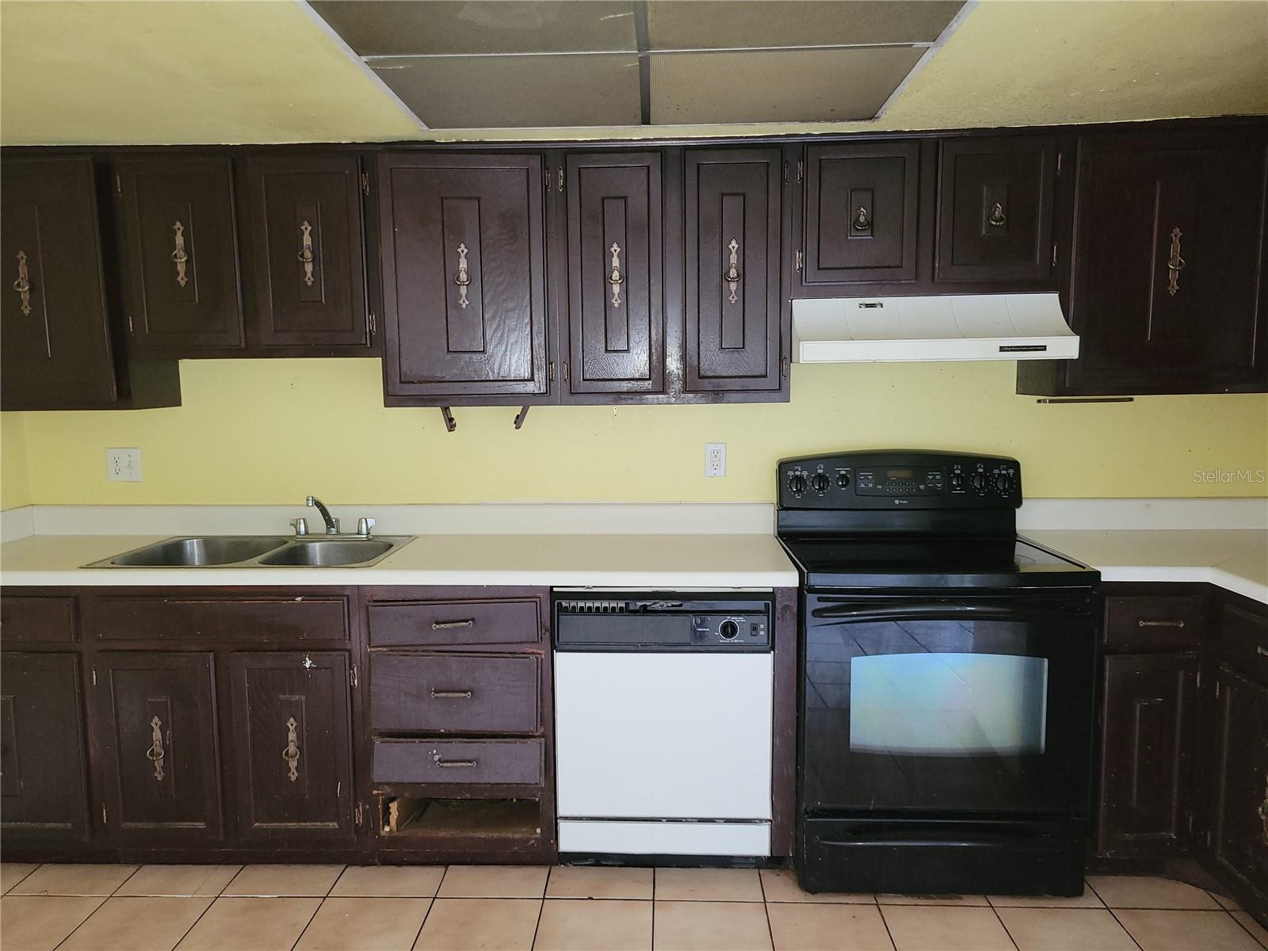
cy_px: 476
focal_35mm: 26
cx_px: 634
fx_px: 952
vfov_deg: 53.1
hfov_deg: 67.3
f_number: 1.8
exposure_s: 1/16.7
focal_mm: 5.4
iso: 160
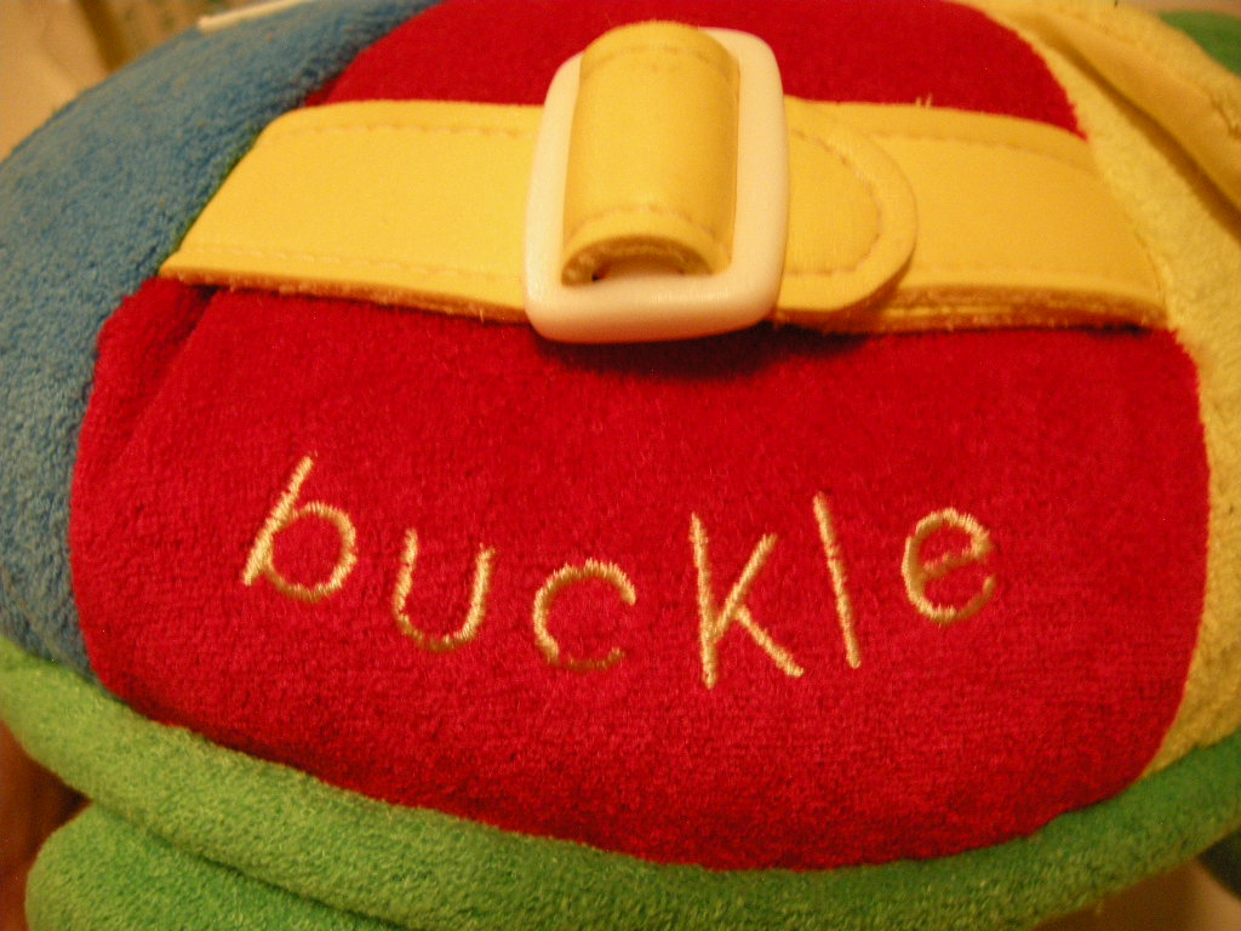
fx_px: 1255
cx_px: 620
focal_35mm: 35
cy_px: 466
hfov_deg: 52.6
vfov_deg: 40.7
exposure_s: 1/8.1
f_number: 2.7
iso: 400
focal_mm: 7.5
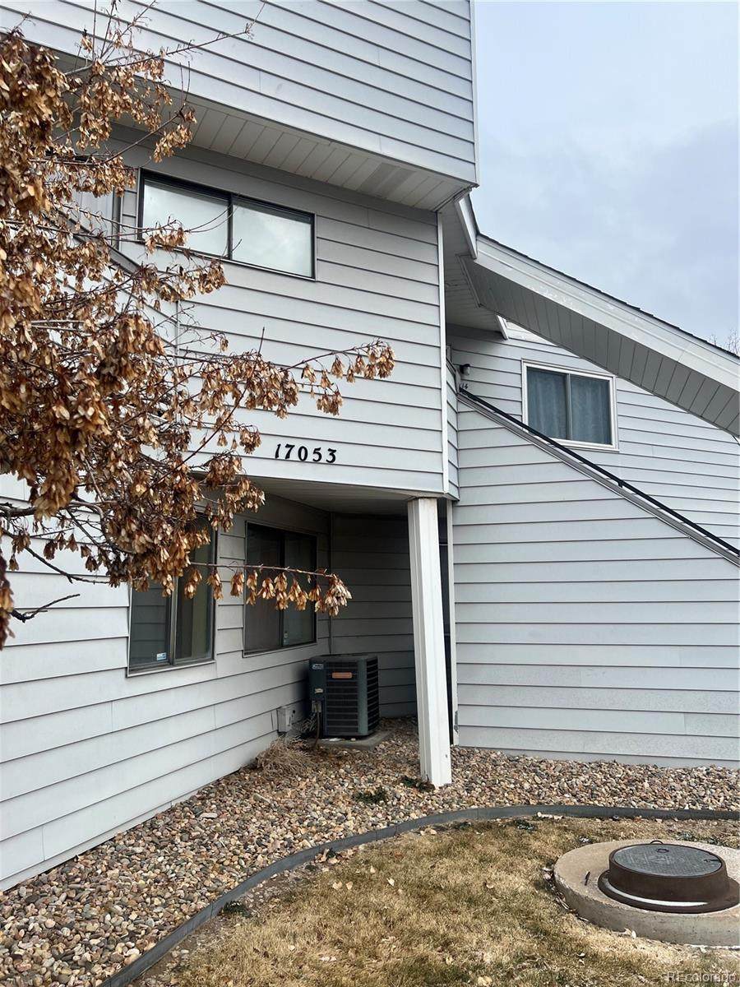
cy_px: 494
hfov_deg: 53.1
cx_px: 370
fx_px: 741
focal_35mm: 26
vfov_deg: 67.3
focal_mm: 5.7
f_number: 1.5
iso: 50
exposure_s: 1/2165
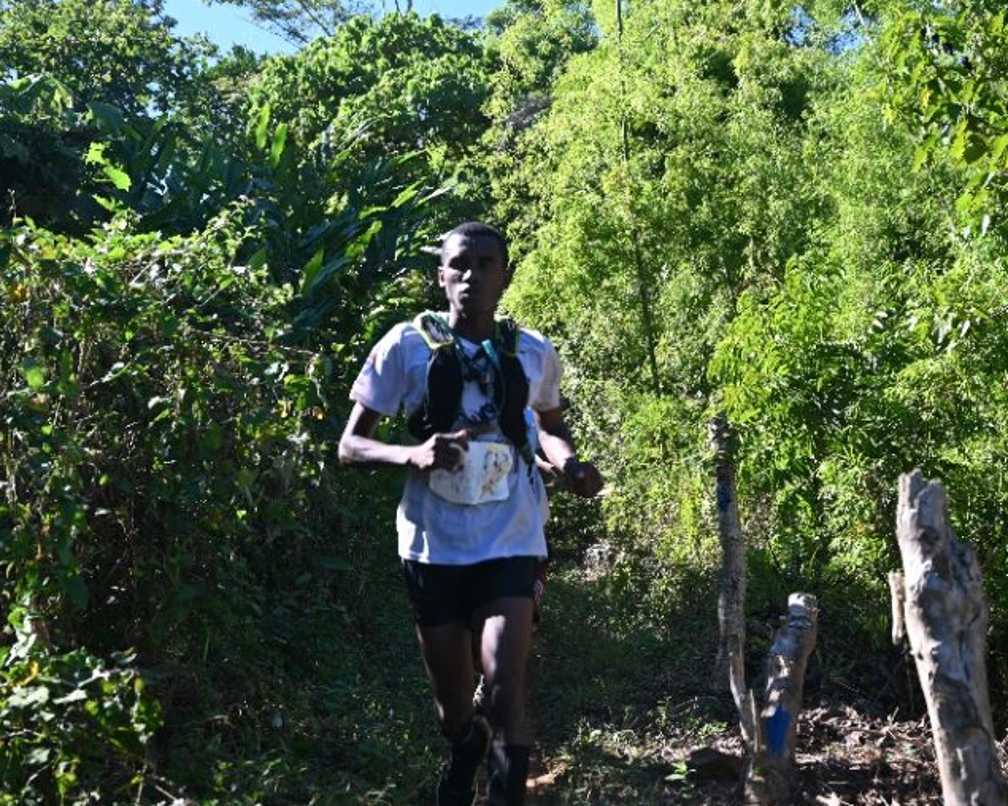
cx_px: 471
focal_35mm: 59
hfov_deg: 31.9
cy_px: 404
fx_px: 1760
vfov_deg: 25.8
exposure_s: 1/250
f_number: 5.6
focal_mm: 52
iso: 140
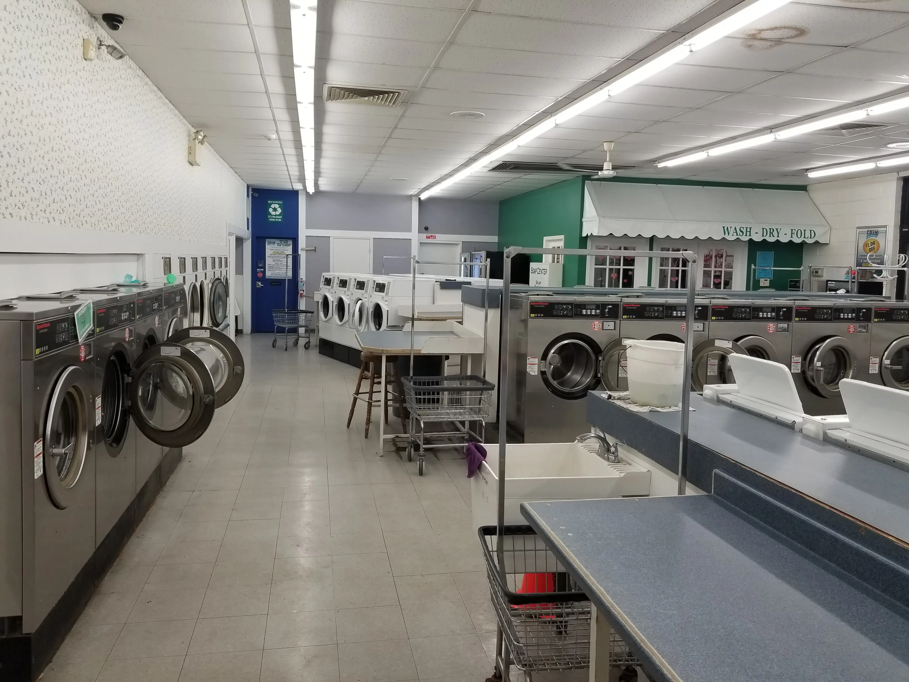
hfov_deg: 67.3
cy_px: 341
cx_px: 454
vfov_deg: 53.1
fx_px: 683
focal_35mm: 26
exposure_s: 1/60
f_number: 1.7
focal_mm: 4.25
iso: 64
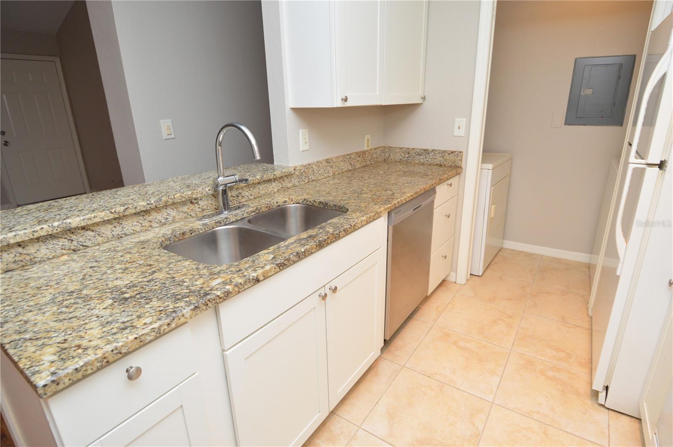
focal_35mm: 18
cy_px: 224
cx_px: 336
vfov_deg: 67.3
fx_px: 336
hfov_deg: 90.1
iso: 400
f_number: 4.5
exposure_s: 1/80
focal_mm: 12
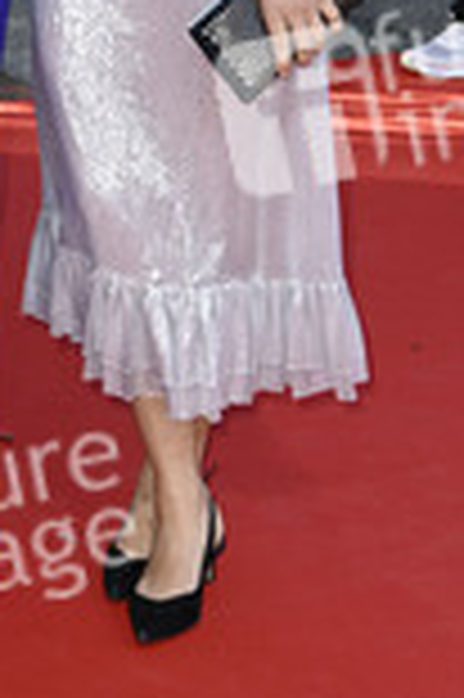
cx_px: 36
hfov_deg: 8.5
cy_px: -135
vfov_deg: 12.6
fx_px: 3100
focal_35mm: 160
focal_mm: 62
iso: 400
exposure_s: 1/250
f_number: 6.3
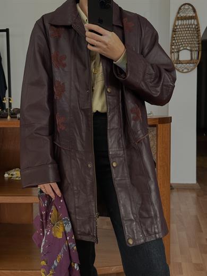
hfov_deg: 30.3
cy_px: 138
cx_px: 104
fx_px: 383
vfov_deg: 39.7
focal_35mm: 48
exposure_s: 1/55
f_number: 1.78
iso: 250
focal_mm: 6.76
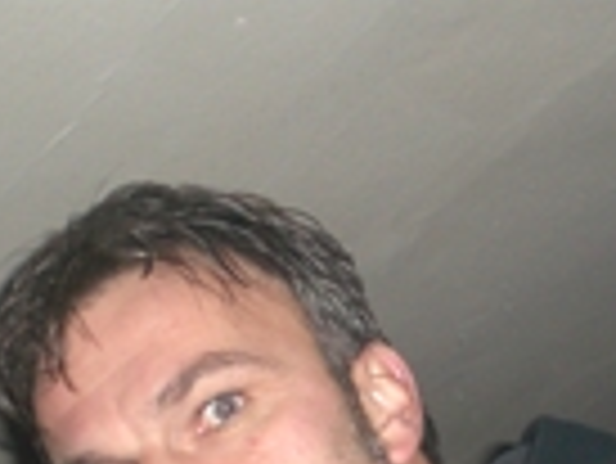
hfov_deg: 20.0
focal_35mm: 97
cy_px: 414
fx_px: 1728
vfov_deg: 15.1
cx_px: 490
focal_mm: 6.3
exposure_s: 1/60
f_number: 3.1
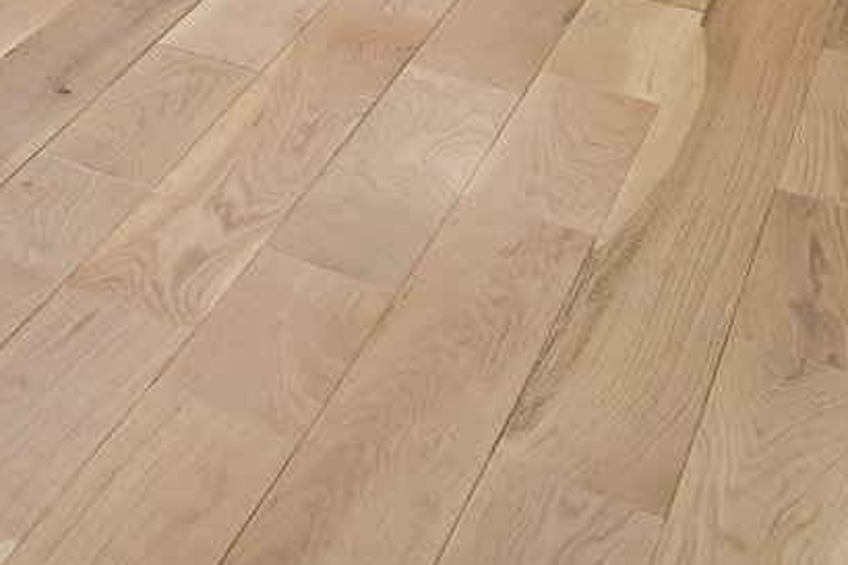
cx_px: -732
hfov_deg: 18.8
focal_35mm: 80
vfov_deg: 13.1
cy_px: -763
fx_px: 1884
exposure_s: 1/40
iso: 400
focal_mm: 16
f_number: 8
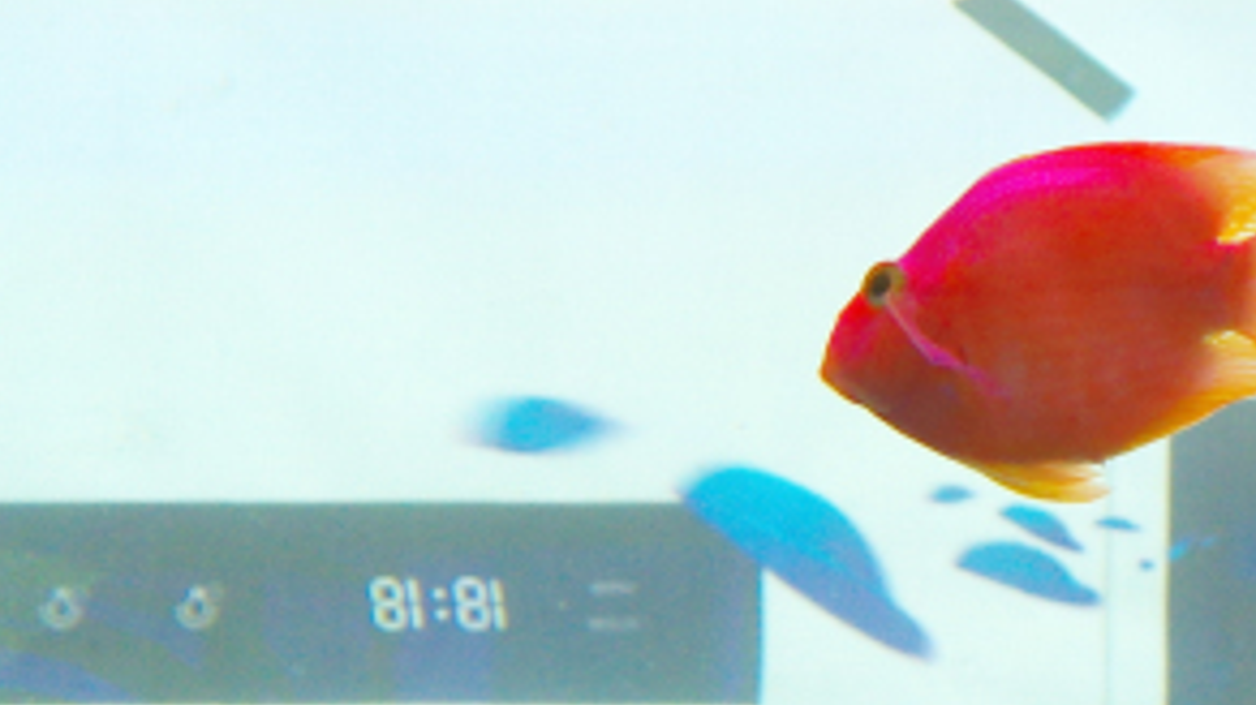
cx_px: 2000
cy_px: 256
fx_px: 3296
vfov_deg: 12.2
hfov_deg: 18.5
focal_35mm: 99
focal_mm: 18
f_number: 5
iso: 400
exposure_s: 1/125
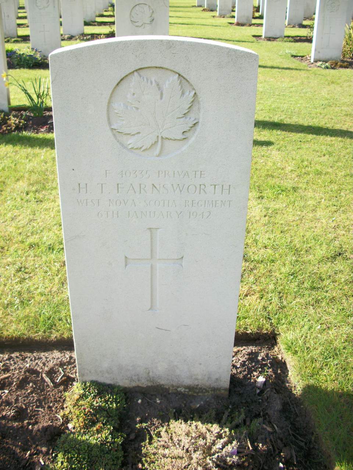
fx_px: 476
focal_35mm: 35
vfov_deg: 52.6
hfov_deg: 40.7
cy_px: 235
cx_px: 176
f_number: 3.1
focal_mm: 6.3
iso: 80
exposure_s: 1/250
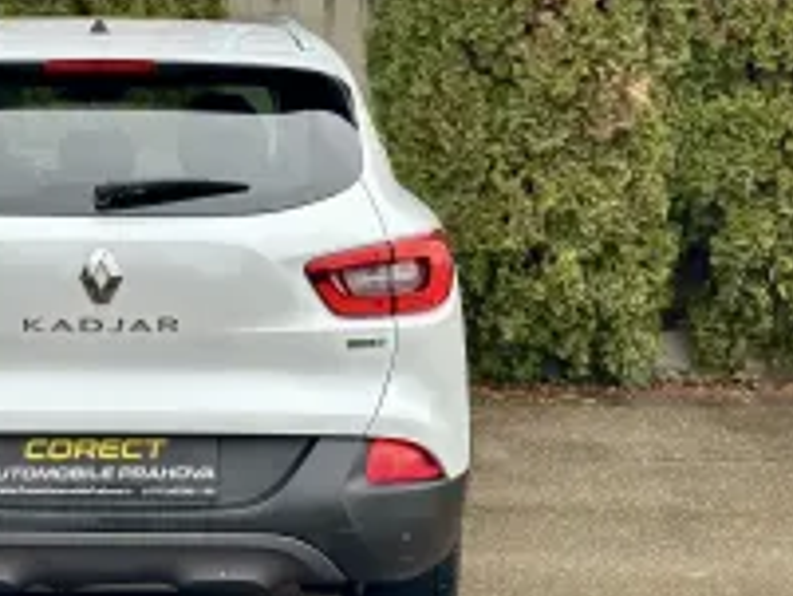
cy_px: 308
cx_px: 99
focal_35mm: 86
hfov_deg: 22.3
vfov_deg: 17.2
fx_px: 1971
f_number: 1.78
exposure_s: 1/511
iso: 64
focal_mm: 6.86
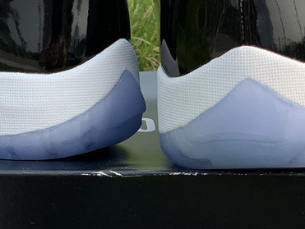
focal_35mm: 126
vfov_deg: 11.6
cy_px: -27
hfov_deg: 15.5
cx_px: 58
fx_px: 1111
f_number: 2.4
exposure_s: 1/639
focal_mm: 6
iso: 16
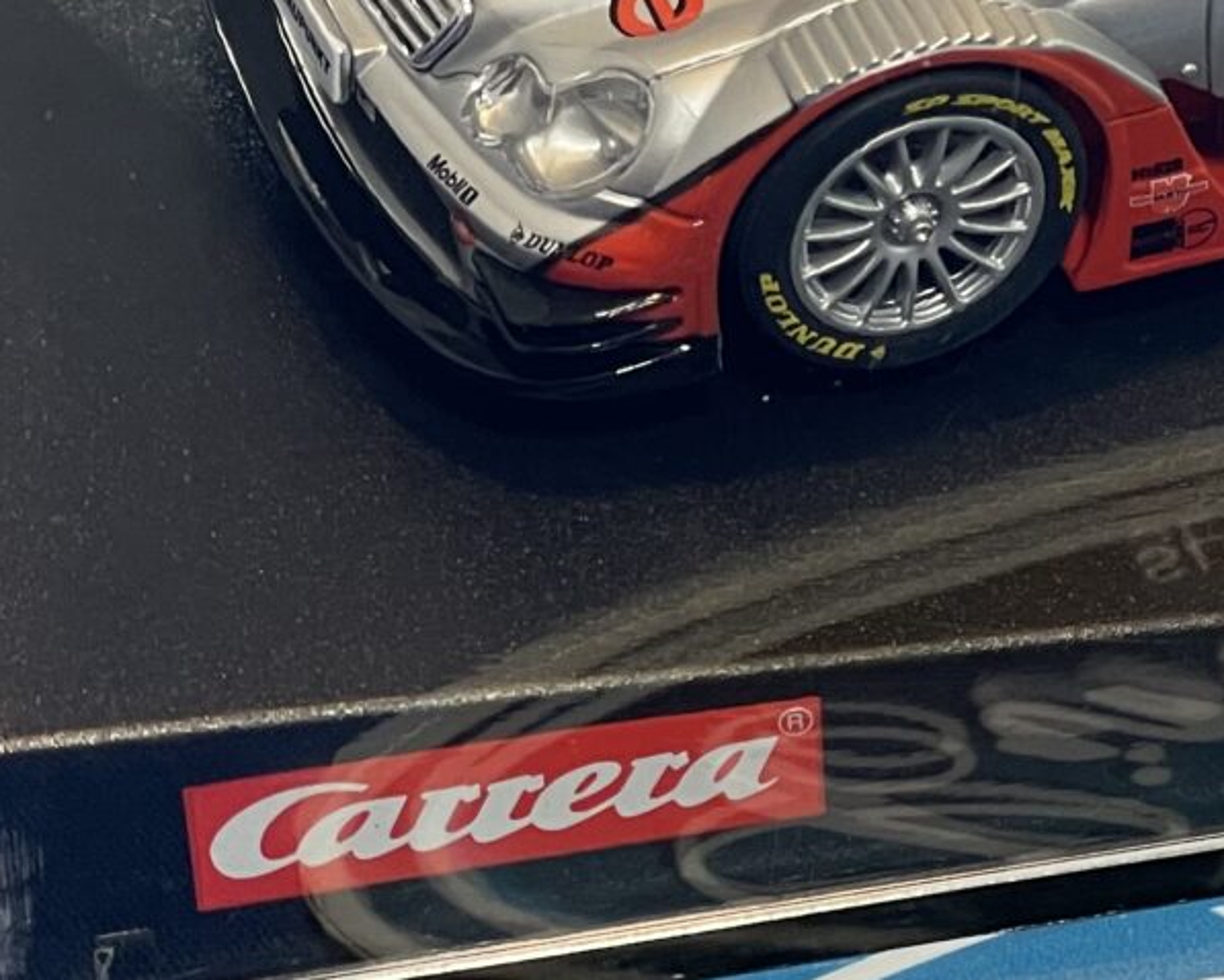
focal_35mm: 174
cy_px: -4
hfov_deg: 10.8
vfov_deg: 8.8
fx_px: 6305
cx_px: 1556
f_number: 2
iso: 100
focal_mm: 6
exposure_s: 1/60
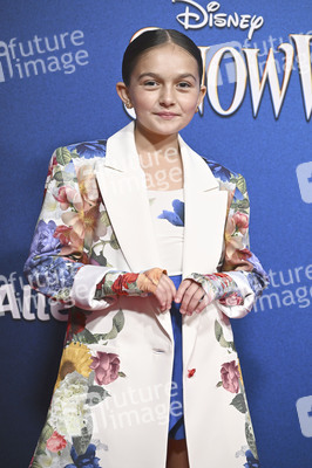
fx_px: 1432
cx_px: 156
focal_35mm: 110
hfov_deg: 12.4
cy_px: 234
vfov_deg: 18.6
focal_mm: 110
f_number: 4.5
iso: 2500
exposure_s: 1/250
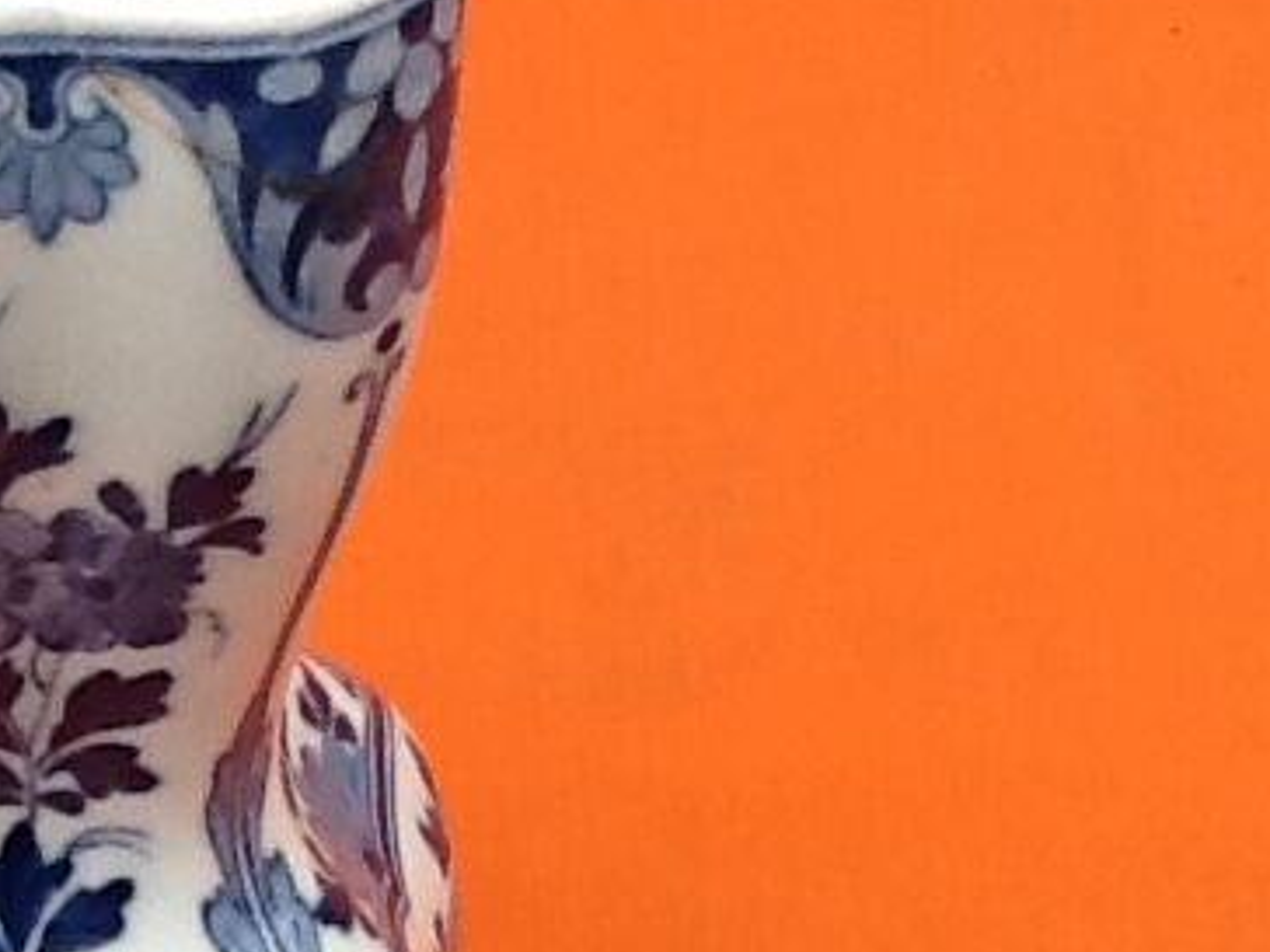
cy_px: 589
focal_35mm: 116
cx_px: 108
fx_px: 4256
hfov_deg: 16.7
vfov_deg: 12.8
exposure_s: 1/179
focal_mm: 2.03
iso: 40
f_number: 2.4
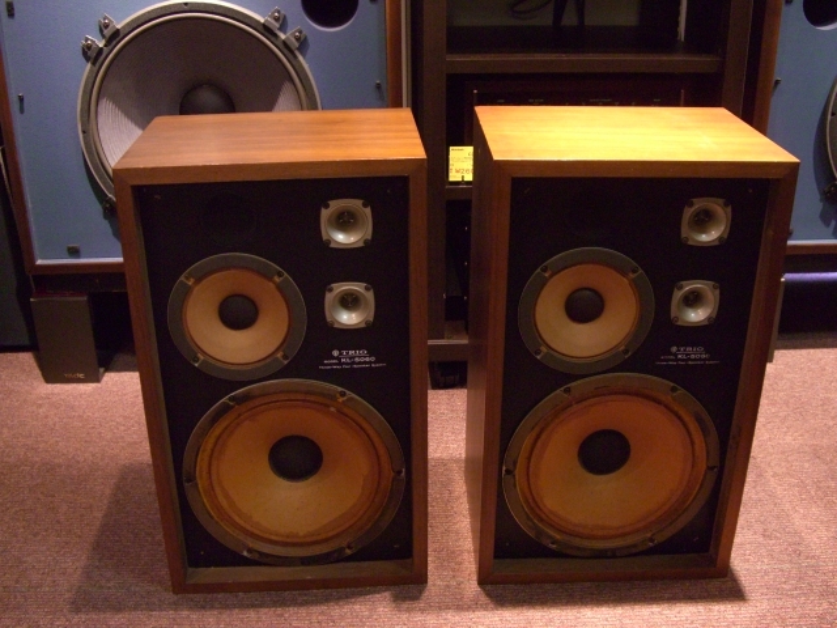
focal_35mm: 38
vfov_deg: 37.7
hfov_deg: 49.0
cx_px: 418
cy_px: 314
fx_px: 919
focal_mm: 7.9
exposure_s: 1/20
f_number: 2.8
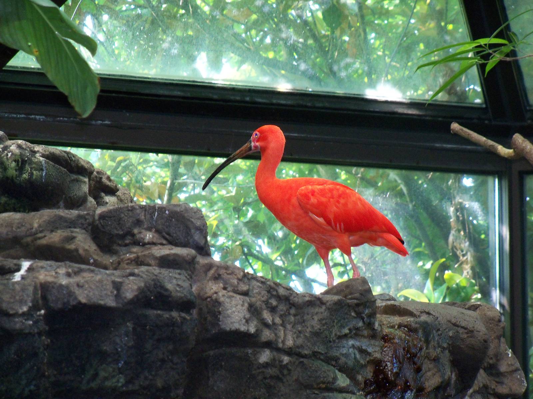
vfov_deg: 8.6
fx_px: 2664
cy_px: 200
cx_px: 266
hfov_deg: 11.4
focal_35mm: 173
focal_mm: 30.5
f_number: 4.3
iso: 320
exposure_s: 1/50
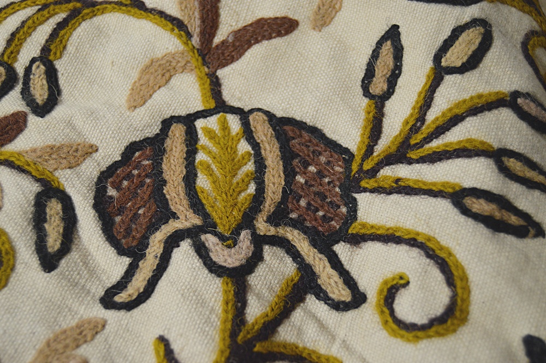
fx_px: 727
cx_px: 273
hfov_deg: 41.1
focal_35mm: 48
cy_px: 182
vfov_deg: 28.0
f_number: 4.5
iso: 800
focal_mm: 32
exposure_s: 1/60
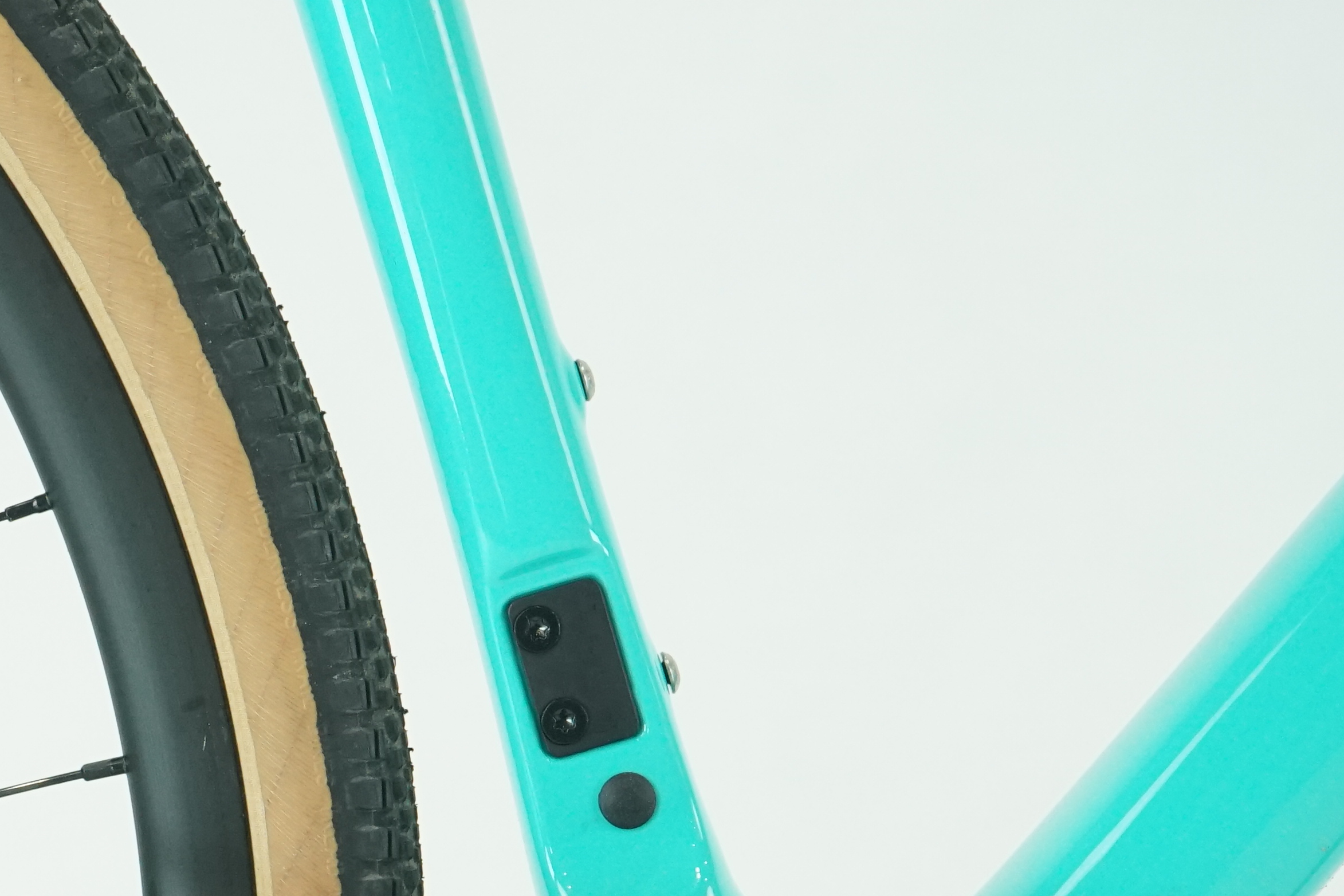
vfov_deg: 10.1
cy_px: 1123
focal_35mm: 133
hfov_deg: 15.2
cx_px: 39
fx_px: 4965
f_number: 7.1
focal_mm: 52
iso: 2500
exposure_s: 1/200
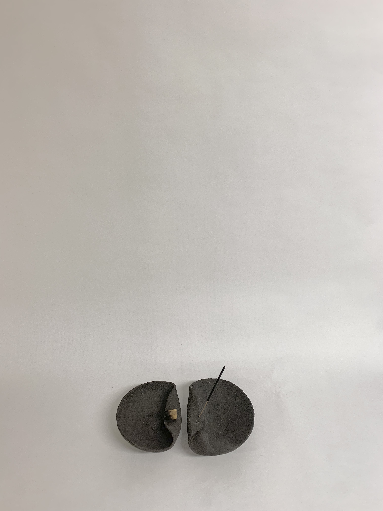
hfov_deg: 53.1
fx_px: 384
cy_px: 256
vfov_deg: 67.3
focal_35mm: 26
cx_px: 192
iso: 64
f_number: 1.8
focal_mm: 4.25
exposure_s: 1/100
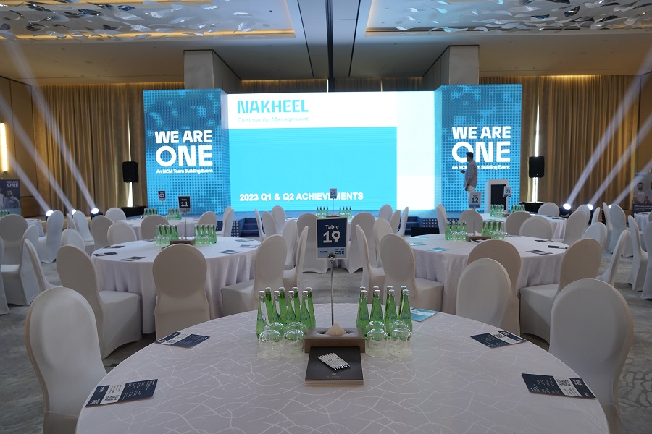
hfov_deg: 73.7
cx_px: 326
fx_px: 435
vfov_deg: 53.1
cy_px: 217
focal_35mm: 24
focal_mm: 24
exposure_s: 1/100
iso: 1250
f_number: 4
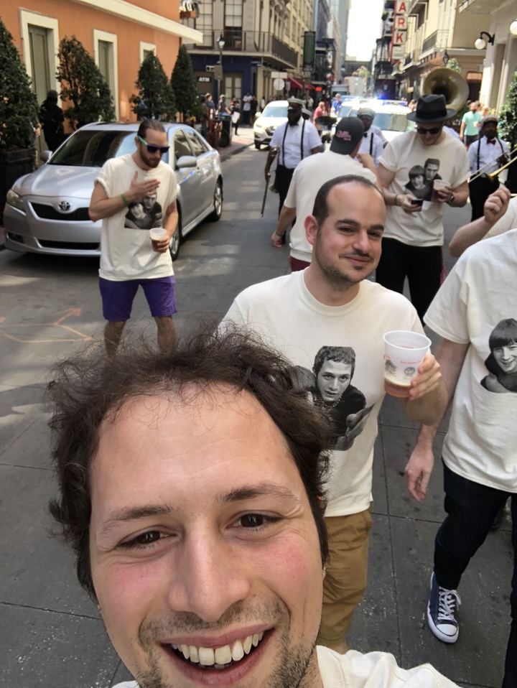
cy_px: 344
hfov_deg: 44.2
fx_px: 636
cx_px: 258
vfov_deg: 56.8
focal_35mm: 32
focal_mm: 2.87
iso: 20
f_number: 2.2
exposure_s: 1/120
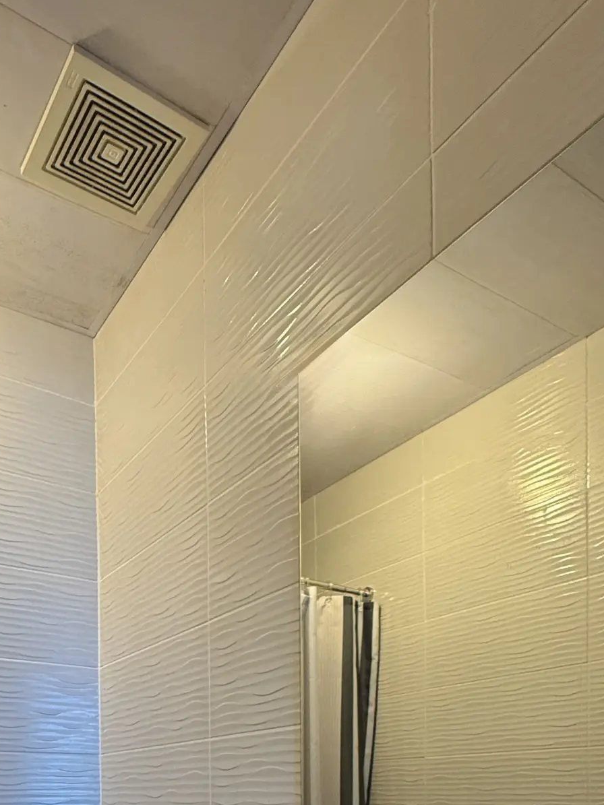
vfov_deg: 48.5
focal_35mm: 30
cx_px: 238
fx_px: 698
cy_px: 817
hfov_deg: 46.5
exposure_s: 1/120
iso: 320
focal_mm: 2.22
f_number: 2.2
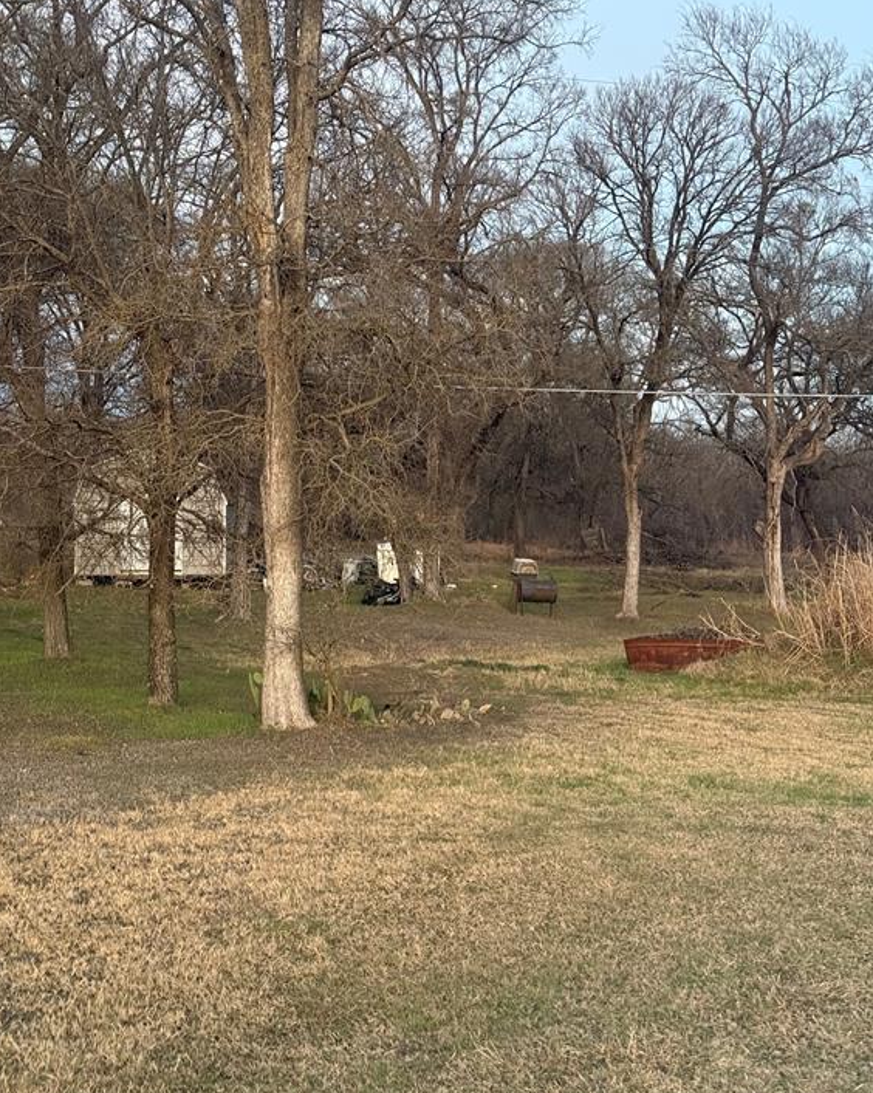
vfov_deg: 36.7
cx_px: 440
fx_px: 1649
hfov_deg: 29.7
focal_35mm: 51
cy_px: 516
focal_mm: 6.76
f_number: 1.78
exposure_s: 1/34
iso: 500
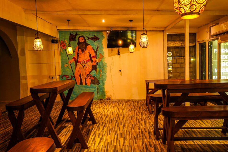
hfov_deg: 59.7
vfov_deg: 41.8
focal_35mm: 31
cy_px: 76
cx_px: 114
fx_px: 199
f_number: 5.6
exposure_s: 1/6
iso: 800
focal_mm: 31.4
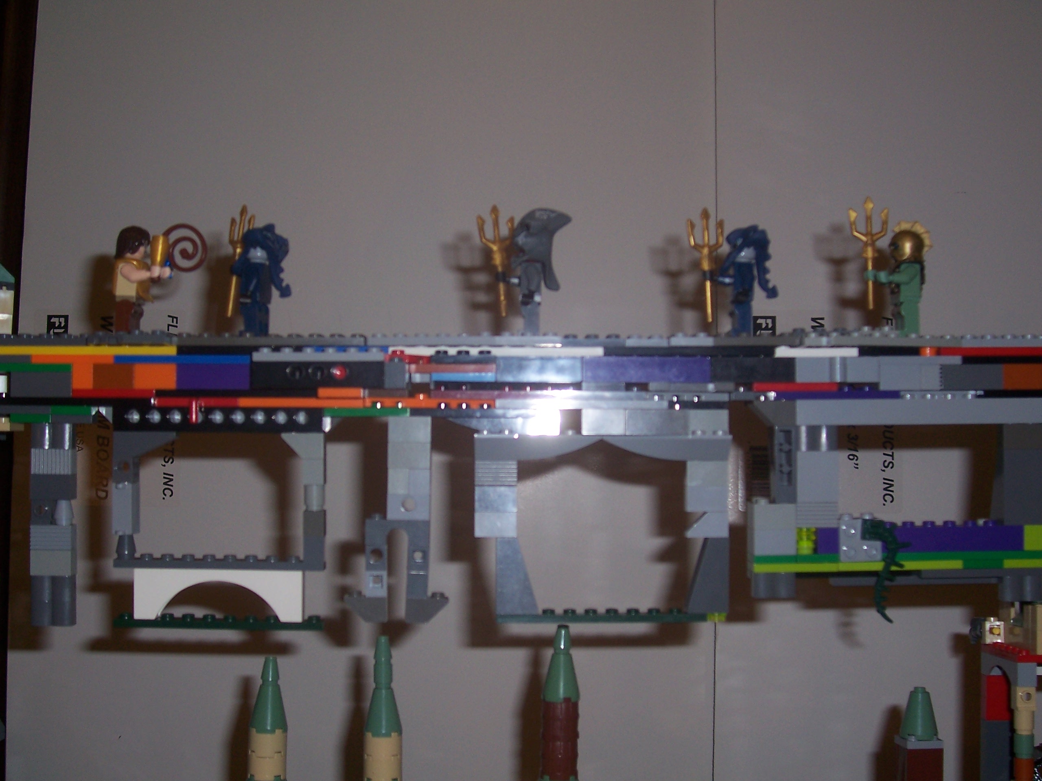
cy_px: 390
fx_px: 1264
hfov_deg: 44.8
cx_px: 521
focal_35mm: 42
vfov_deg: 34.3
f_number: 3
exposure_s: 1/60
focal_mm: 7
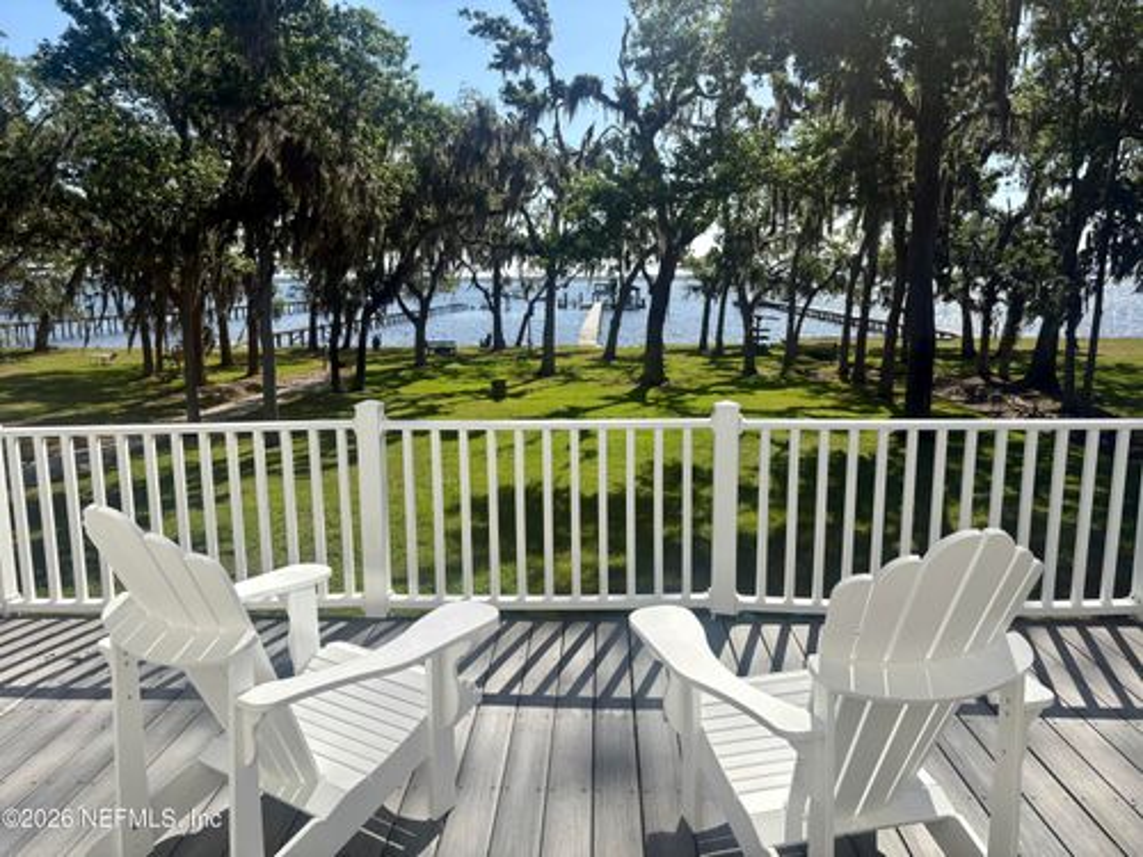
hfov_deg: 67.3
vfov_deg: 53.1
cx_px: 572
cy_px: 428
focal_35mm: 26
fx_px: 859
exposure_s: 1/4065
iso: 50
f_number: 1.6
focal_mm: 5.96
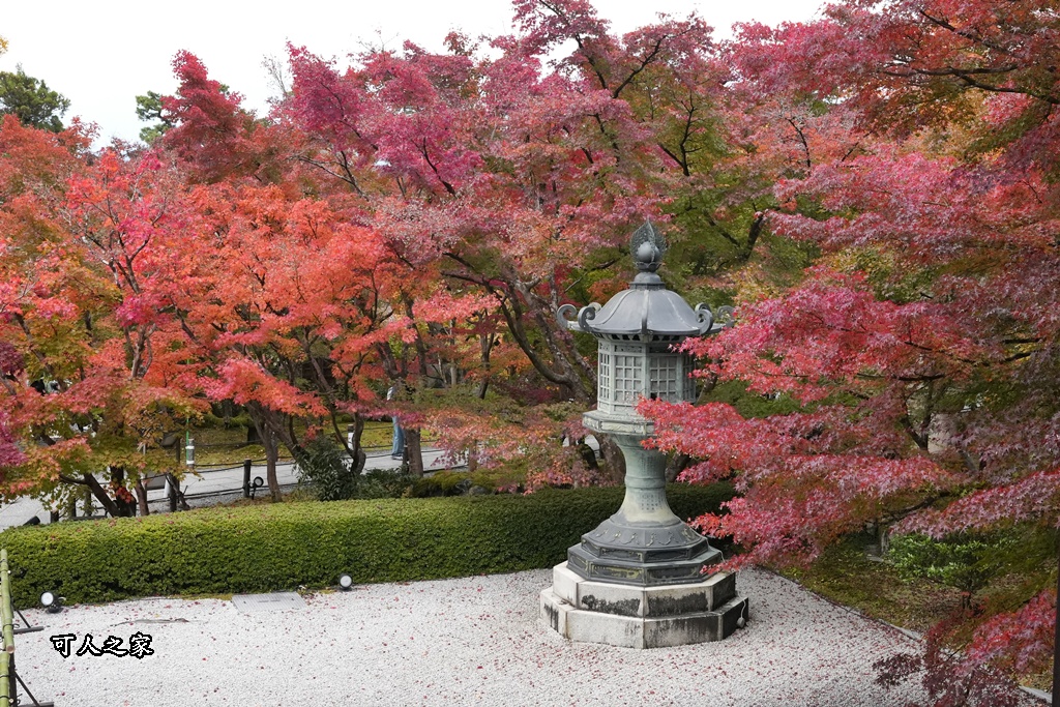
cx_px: 530
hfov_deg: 38.9
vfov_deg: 26.5
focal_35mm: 51
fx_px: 1502
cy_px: 354
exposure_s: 1/800
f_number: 8
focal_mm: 34.1
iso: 2500
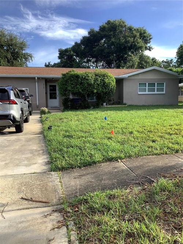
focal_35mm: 31
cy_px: 122
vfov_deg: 58.4
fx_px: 219
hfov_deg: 45.4
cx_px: 92
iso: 25
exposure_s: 1/622
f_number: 2.4
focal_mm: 3.3
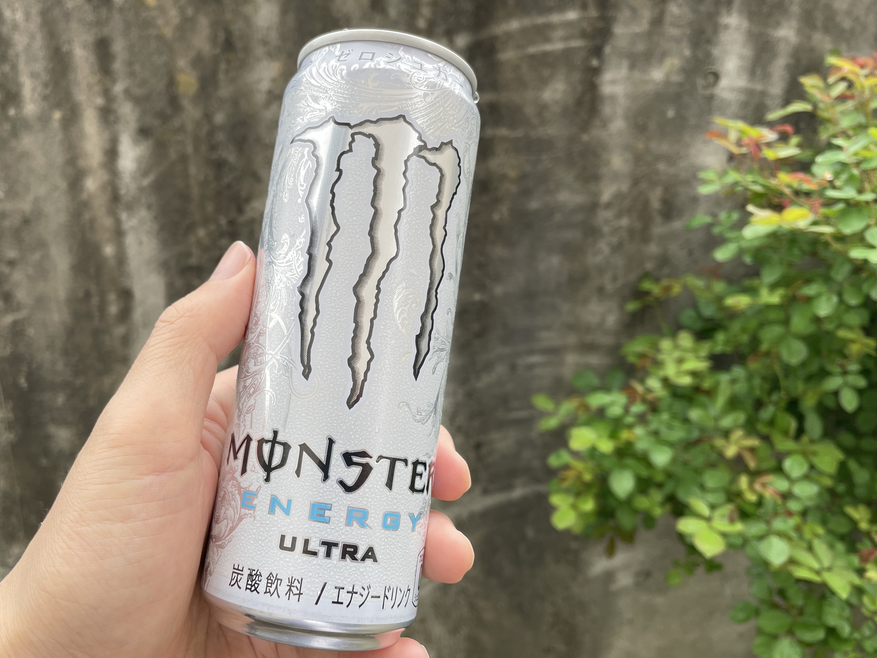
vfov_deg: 45.4
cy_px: 342
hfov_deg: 58.0
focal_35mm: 31
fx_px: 785
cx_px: 363
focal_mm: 4.2
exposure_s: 1/184
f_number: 1.6
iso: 32
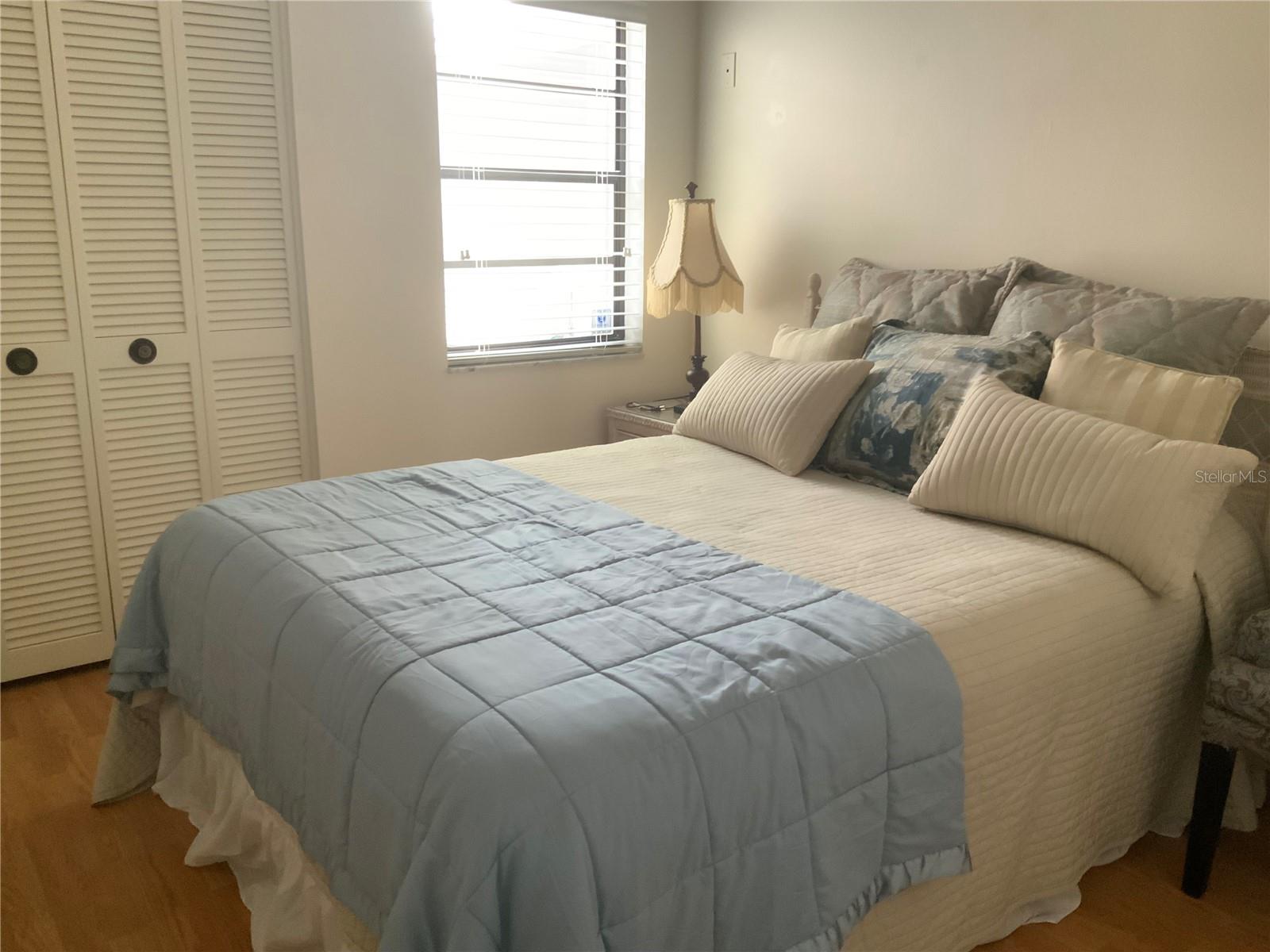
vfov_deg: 48.2
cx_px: 635
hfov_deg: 61.7
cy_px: 476
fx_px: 1064
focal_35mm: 29
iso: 320
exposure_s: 1/37
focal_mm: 3
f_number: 1.8
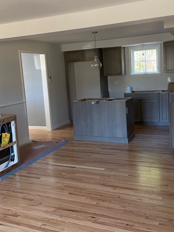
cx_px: 88
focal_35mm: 38
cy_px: 110
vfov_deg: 49.0
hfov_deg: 37.7
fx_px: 255
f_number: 1.6
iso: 160
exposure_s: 1/60
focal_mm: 4.2
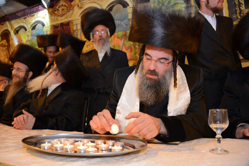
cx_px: 124
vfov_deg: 46.4
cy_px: 83
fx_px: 194
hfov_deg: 65.5
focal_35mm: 28
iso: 2000
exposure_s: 1/60
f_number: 4.5
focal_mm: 28
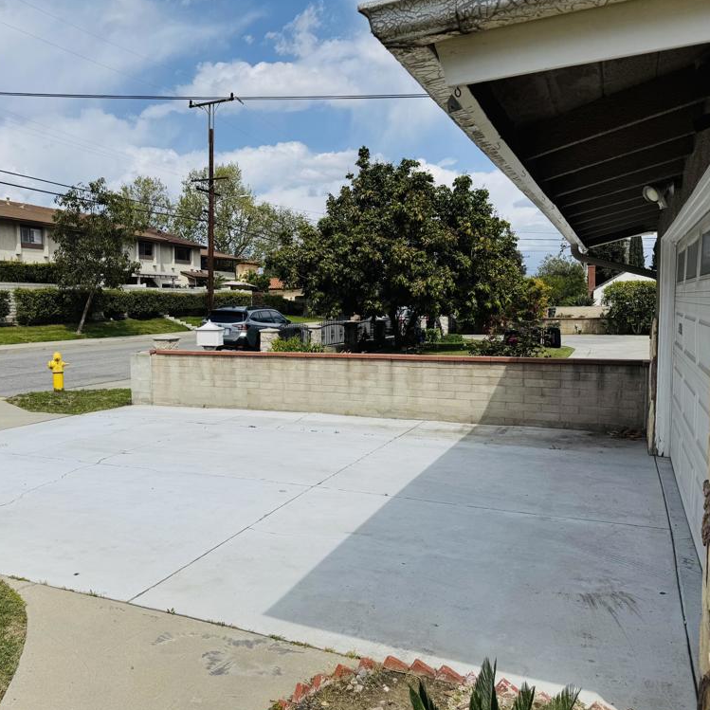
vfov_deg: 55.6
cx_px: 247
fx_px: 673
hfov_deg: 54.7
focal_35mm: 29
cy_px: 357
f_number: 1.78
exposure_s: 1/7937
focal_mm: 6.76
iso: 80
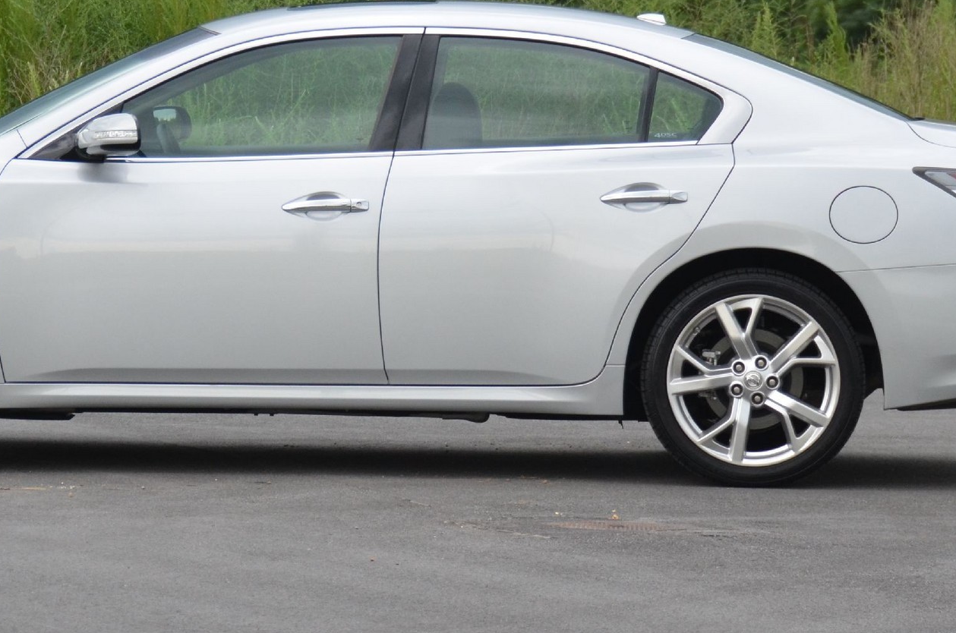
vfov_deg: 5.1
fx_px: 7102
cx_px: 370
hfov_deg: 7.7
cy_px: 177
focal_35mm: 268
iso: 800
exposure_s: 1/500
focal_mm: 90
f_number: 5.3
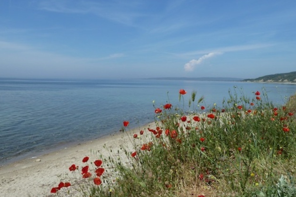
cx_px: 147
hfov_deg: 58.7
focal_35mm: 32
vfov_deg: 41.1
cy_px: 110
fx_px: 263
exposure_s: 1/500
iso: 80
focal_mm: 5
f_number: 5.6
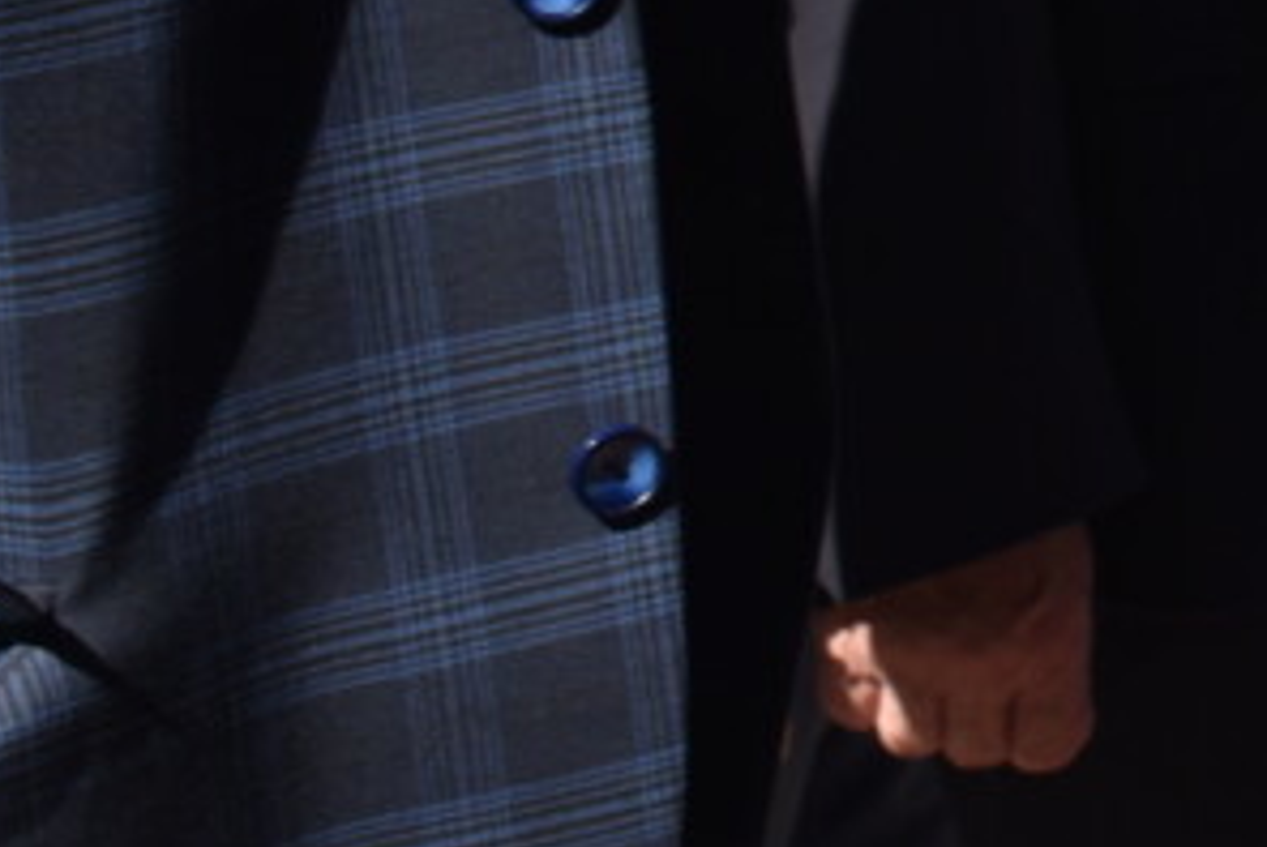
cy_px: -808
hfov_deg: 11.4
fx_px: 5778
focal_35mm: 164
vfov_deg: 8.0
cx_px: 2440
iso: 100
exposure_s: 1/250
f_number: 8
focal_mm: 27
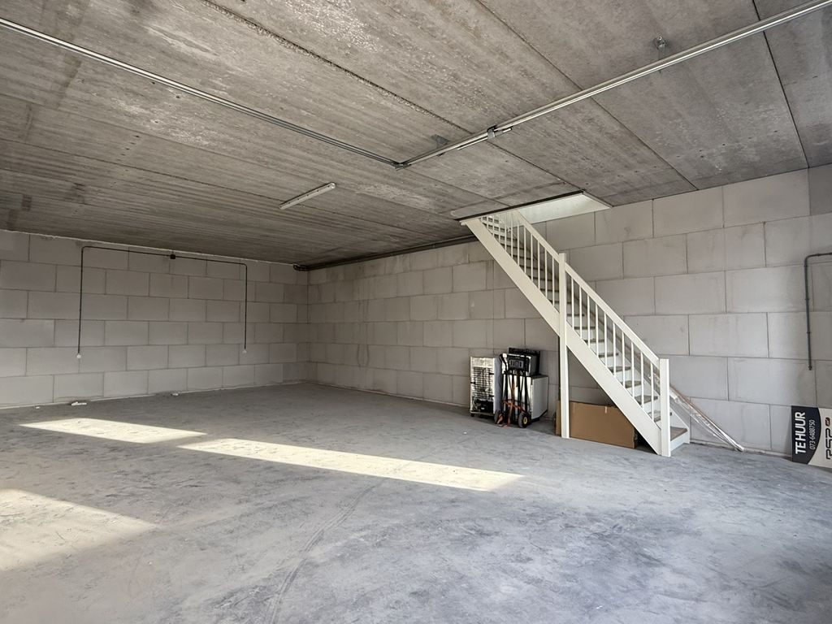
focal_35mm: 14
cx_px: 416
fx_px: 336
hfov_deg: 102.1
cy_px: 312
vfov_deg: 85.7
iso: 125
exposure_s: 1/99
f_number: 2.2
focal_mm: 2.22
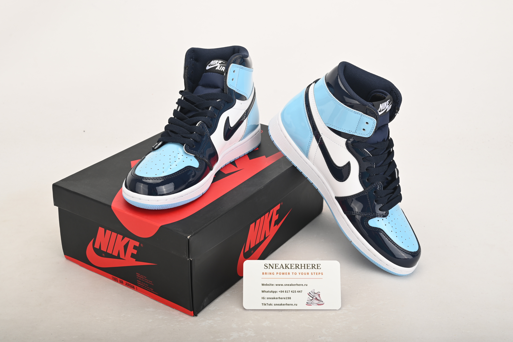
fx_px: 670
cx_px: 256
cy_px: 171
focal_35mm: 47
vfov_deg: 28.7
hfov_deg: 41.9
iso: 100
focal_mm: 47
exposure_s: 1/200
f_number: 11
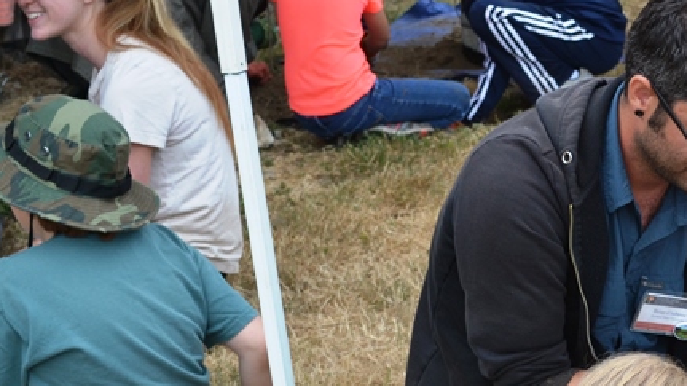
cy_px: 305
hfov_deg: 15.8
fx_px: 2440
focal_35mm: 134
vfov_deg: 9.0
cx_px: 644
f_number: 5.6
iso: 160
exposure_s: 1/125
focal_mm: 42
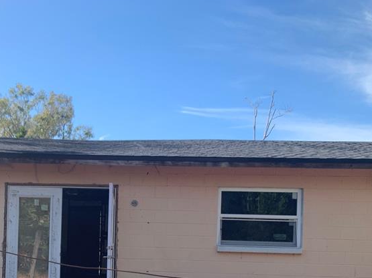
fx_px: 516
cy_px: 246
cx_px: 81
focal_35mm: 48
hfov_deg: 38.4
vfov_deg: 29.1
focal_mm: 4.25
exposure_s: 1/1076
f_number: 1.8
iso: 25
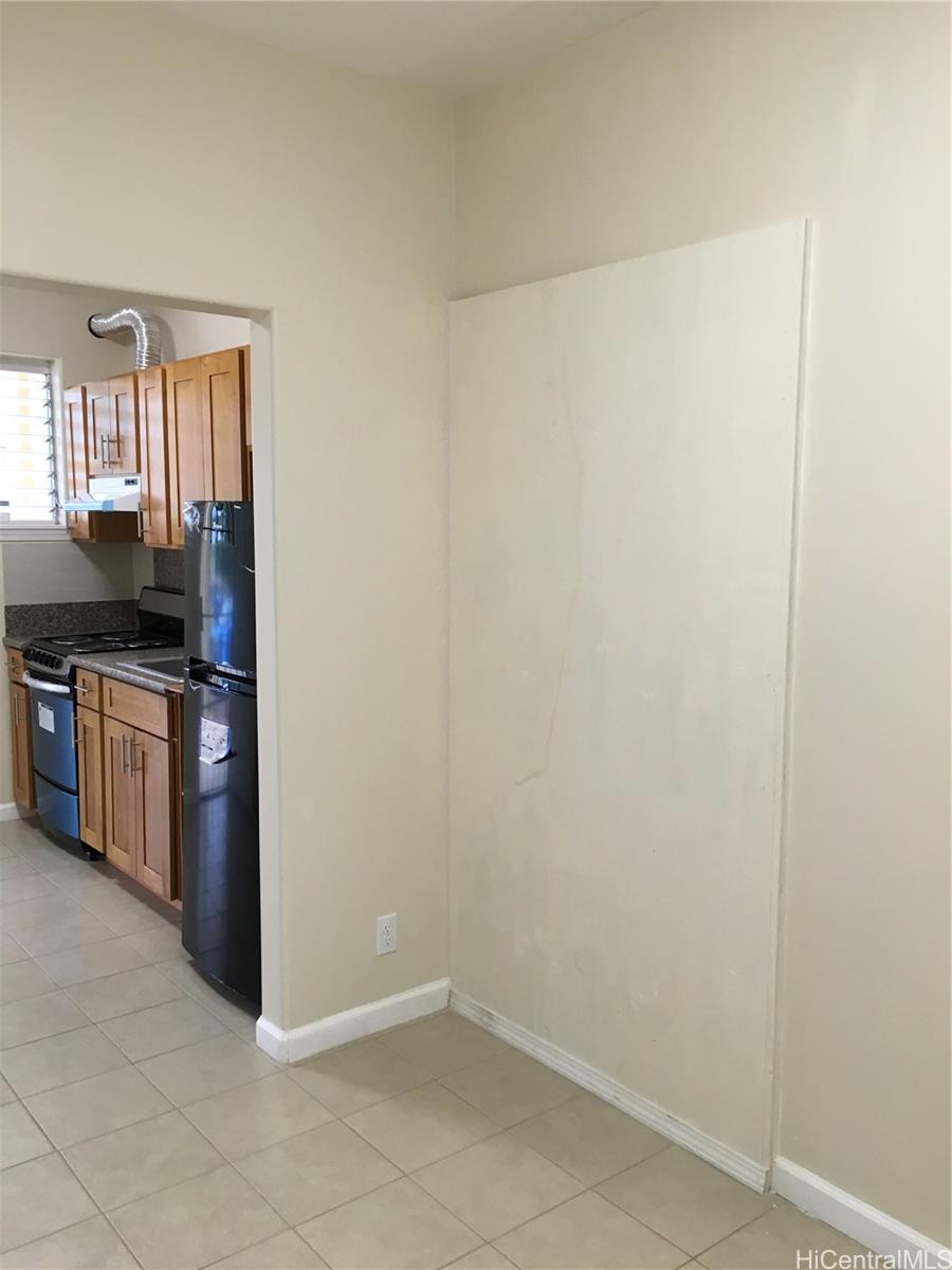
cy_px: 635
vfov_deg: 61.7
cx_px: 476
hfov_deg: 48.2
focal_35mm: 29
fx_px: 1063
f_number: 2.2
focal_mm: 4.15
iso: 64
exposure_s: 1/30
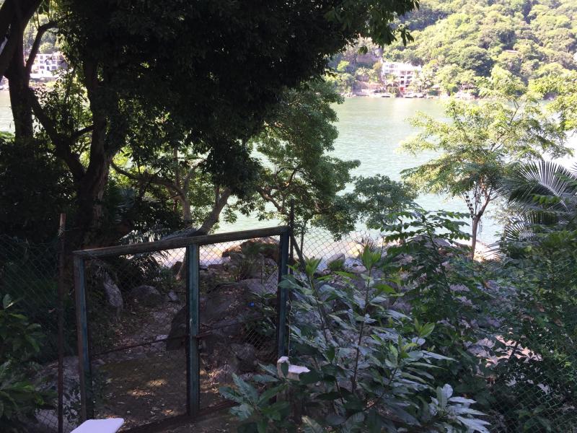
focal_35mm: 29
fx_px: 483
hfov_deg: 61.7
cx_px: 288
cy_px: 216
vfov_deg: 48.2
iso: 32
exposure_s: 1/152
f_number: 2.2
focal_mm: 4.15
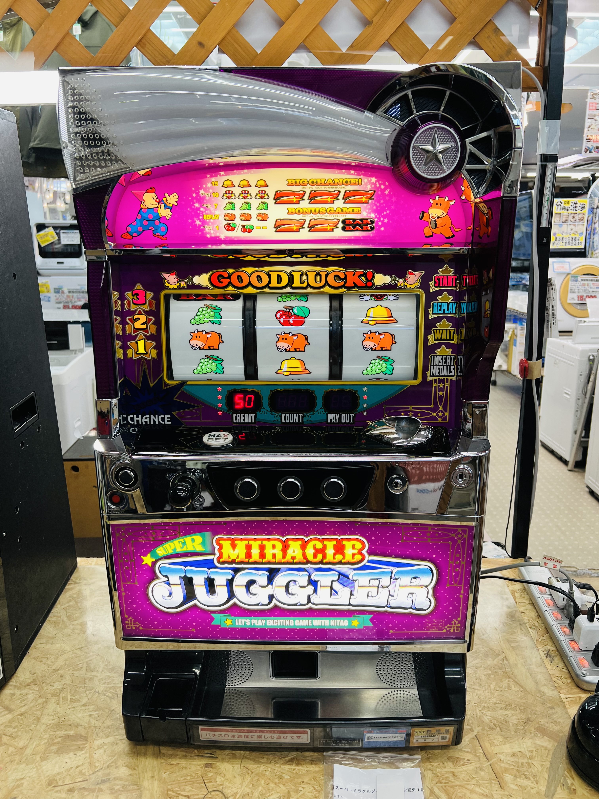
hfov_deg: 53.1
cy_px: 400
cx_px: 300
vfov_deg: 67.3
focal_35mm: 26
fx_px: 600
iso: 64
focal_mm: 5.7
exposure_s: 1/100
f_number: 1.5
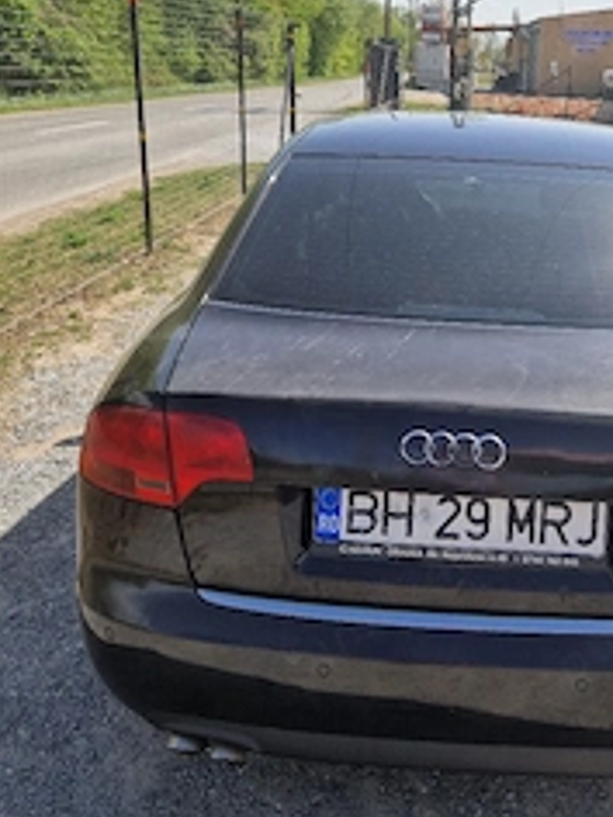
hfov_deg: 35.9
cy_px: 370
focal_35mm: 39
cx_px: 468
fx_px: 921
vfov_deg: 47.8
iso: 50
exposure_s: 1/1667
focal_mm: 5.4
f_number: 1.8
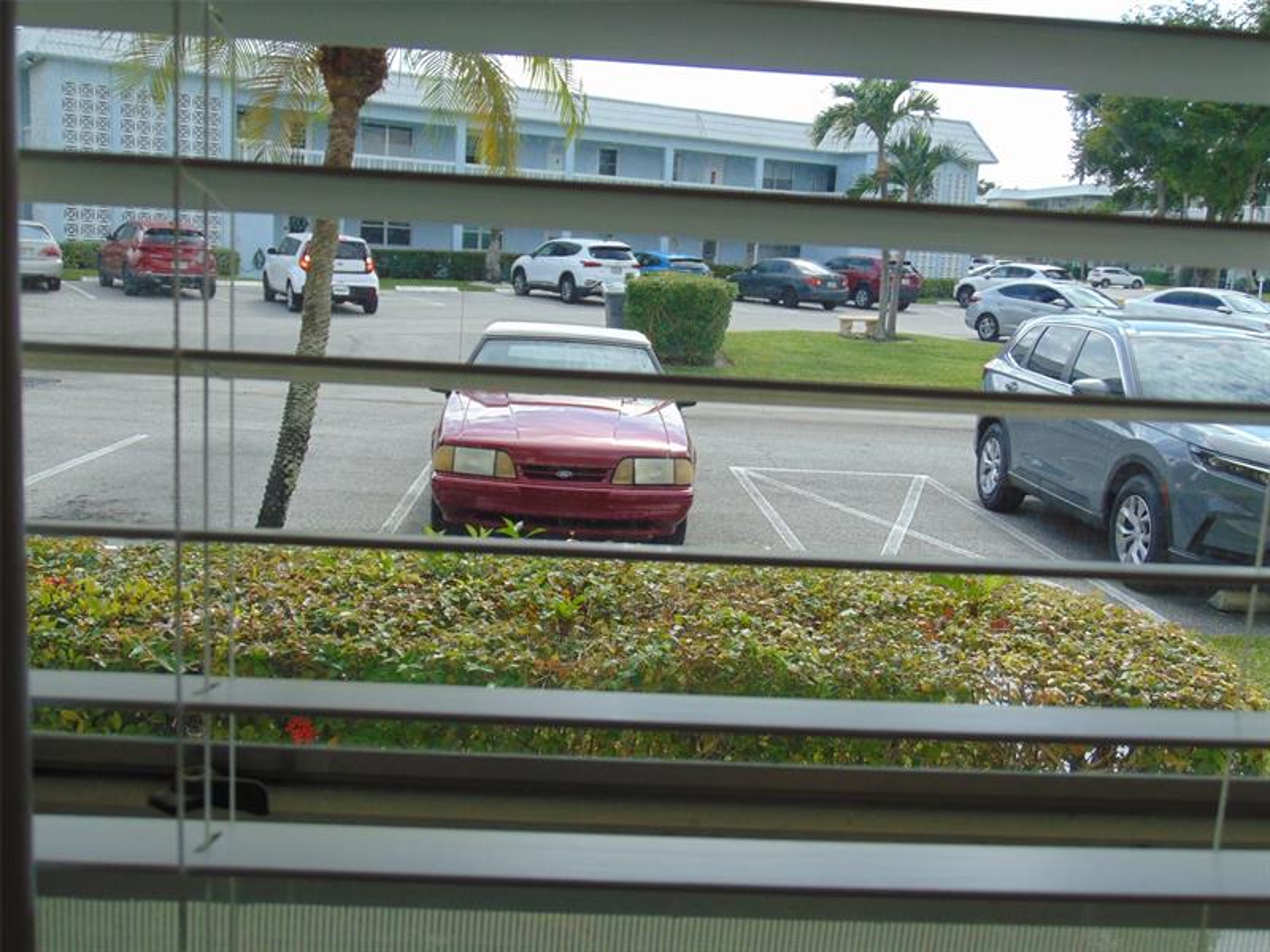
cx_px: 635
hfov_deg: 52.6
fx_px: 1284
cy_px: 476
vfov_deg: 40.7
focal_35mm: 35
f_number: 3.2
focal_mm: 6.3
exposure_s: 1/640
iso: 80
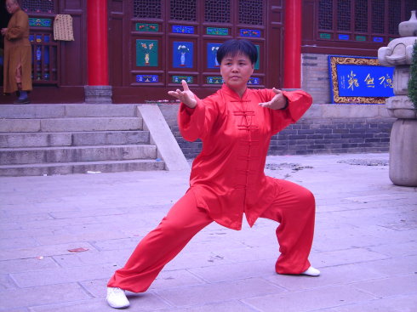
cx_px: 208
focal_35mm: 55
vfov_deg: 26.5
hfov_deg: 35.0
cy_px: 156
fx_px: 662
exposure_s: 1/117
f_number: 3.6
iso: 50
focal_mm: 9.1
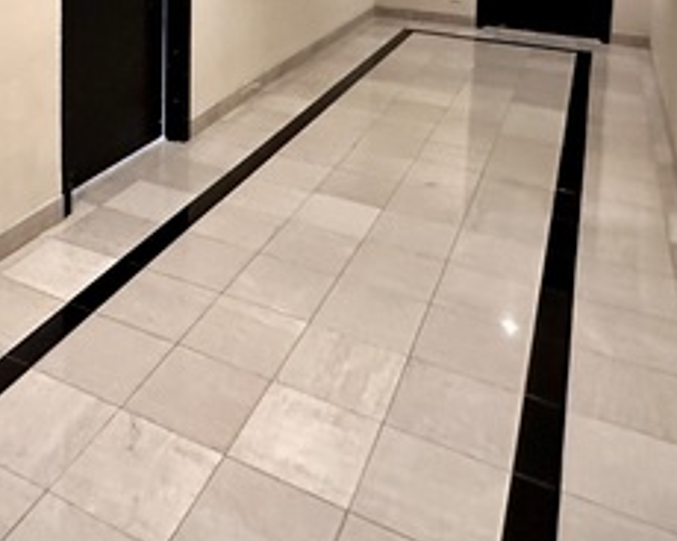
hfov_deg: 46.1
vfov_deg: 33.4
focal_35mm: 38
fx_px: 761
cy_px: -74
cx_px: 165
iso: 1000
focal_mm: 2.22
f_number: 2.2
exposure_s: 1/60
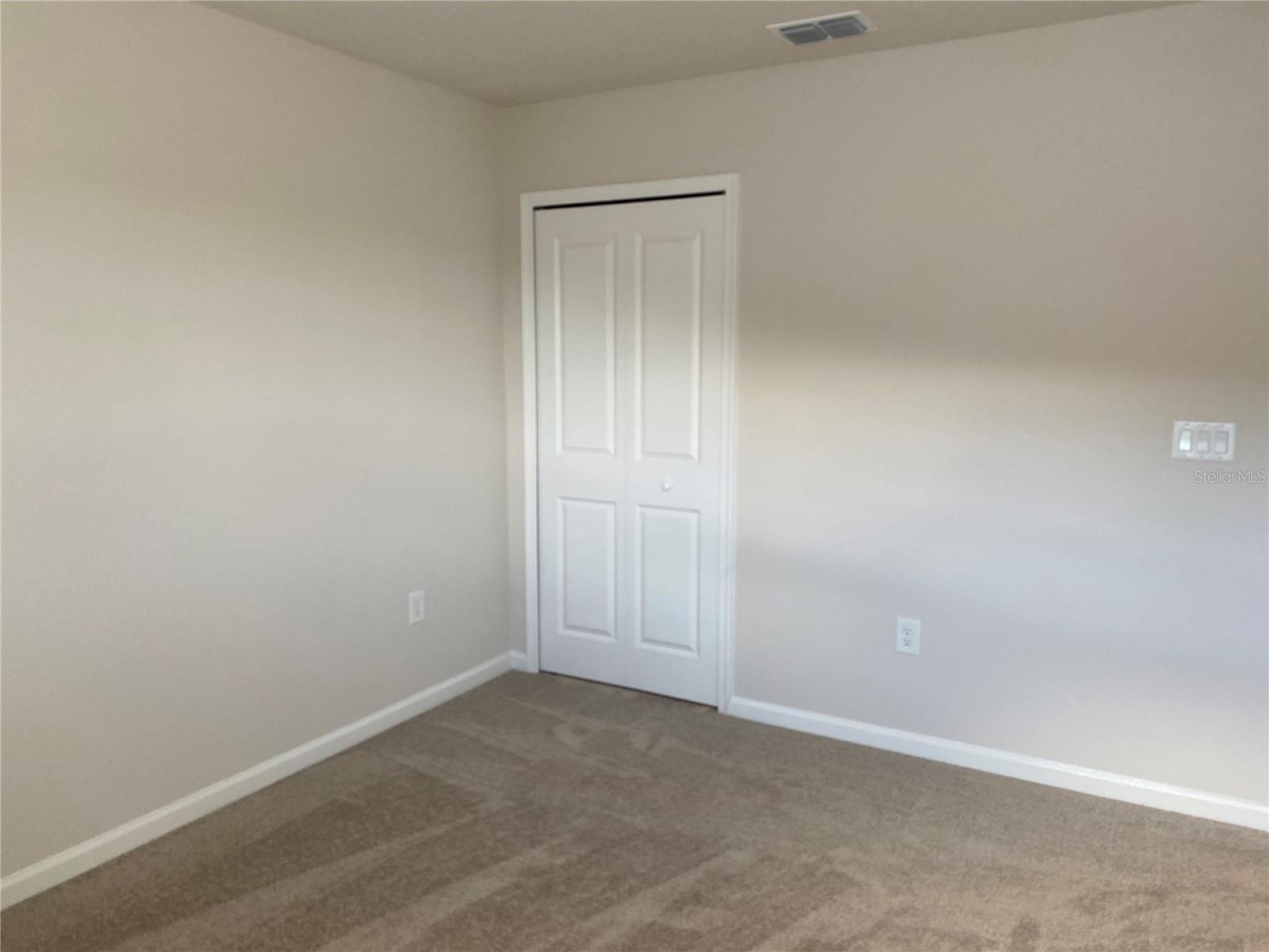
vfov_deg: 53.1
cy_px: 476
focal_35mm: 26
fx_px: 953
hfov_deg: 67.3
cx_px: 634
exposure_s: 1/120
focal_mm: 4.25
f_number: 1.8
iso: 125
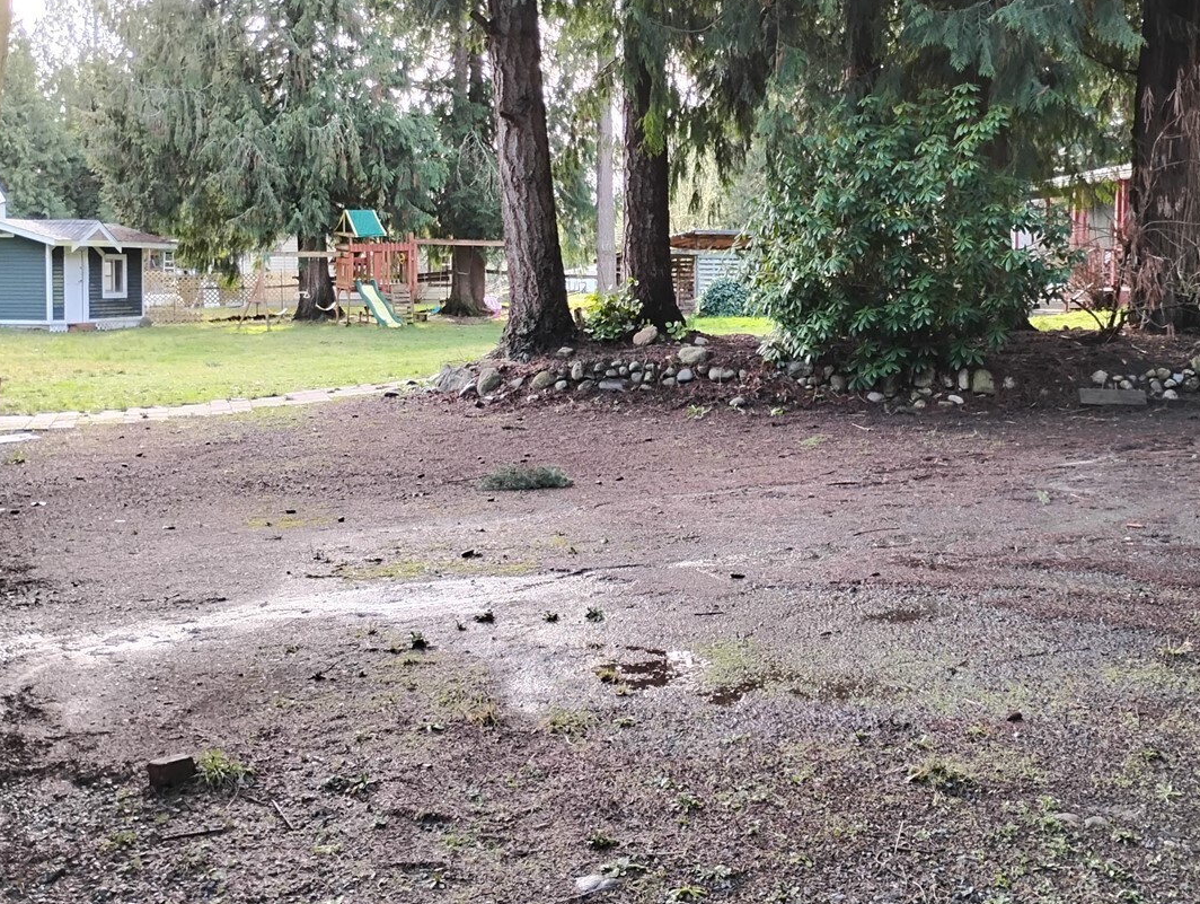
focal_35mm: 42
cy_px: 346
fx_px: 1458
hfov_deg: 44.5
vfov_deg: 34.3
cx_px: 733
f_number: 1.8
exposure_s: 1/120
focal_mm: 4.26
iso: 528
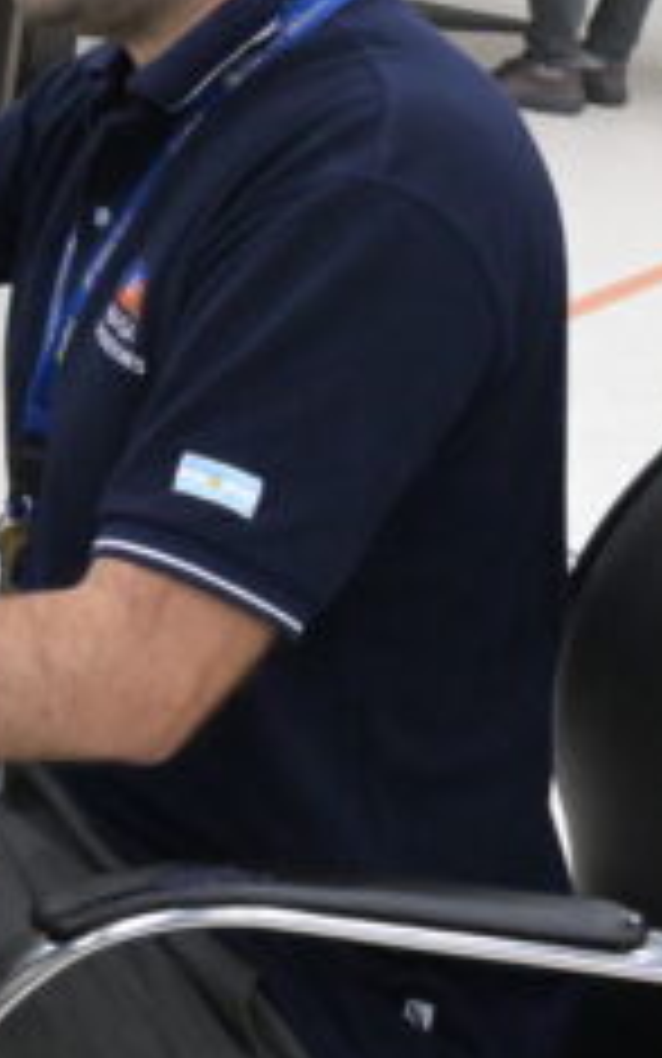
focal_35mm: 80
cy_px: 133
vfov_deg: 25.1
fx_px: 2308
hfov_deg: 13.3
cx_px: -788
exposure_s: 1/100
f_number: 7.1
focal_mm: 24
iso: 6400
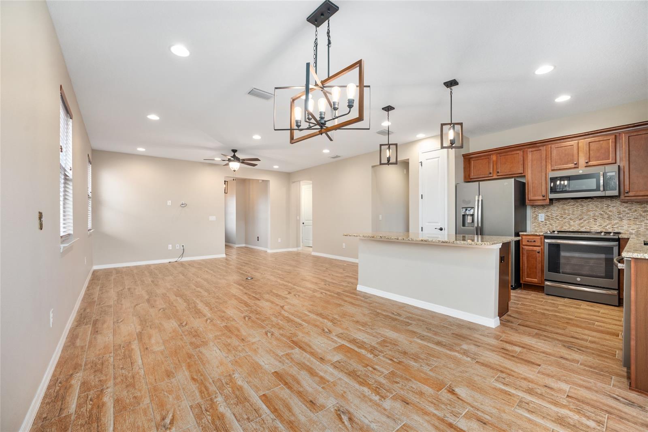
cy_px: 216
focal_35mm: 14
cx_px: 324
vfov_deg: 81.2
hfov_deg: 104.3
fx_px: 252
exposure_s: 1/6
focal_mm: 14
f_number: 7.1
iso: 400
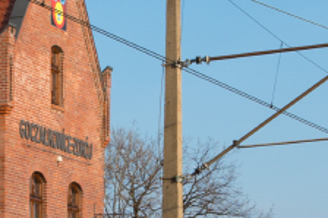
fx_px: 1903
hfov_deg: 9.9
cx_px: 163
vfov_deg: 6.5
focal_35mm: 209
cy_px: 238
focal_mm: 26.25
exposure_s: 1/400
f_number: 7.1
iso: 200
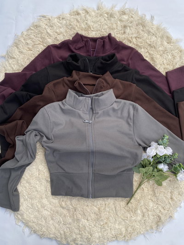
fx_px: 184
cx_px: 92
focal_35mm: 26
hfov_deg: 53.1
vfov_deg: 67.3
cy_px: 122
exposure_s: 1/122
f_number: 1.8
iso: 50
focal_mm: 4.25
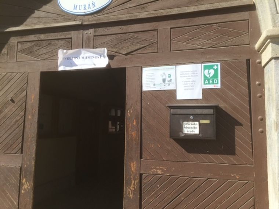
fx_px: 234
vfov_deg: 48.2
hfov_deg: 61.7
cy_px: 104
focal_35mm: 29
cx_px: 140
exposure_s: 1/1414
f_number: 2.2
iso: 32
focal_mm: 4.15
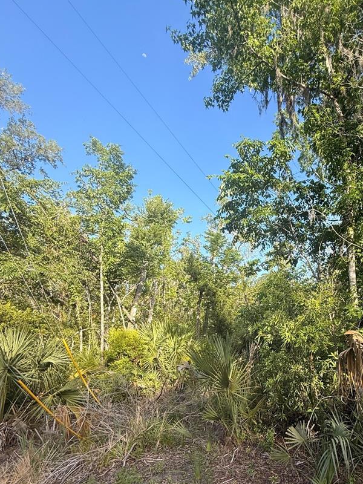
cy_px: 319
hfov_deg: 60.4
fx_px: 294
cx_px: 267
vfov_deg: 76.7
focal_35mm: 21
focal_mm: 2.22
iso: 50
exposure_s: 1/421
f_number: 2.2
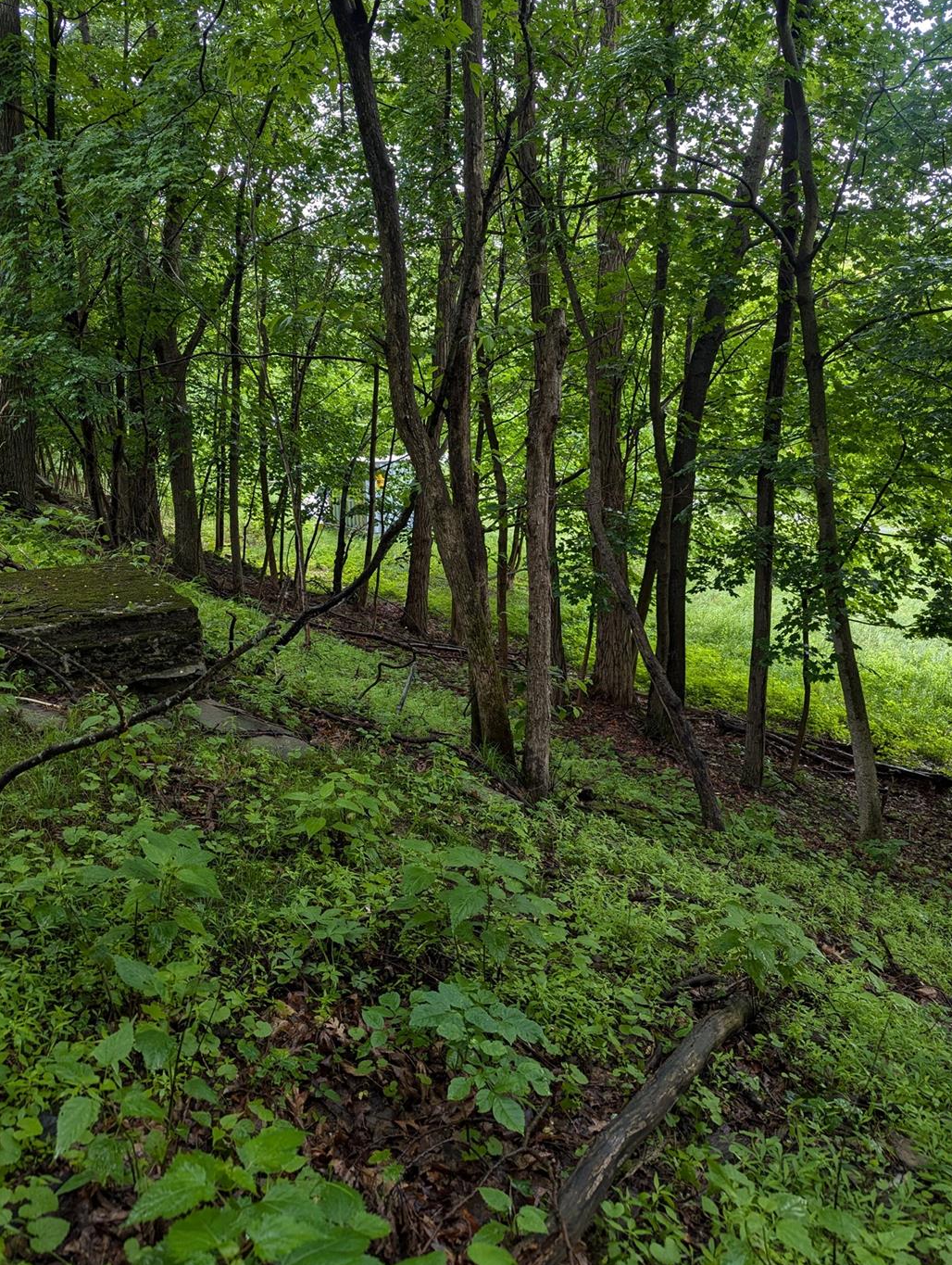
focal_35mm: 27
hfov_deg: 51.4
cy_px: 572
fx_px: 987
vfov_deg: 65.1
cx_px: 446
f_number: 1.85
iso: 40
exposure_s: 1/79.1
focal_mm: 6.81
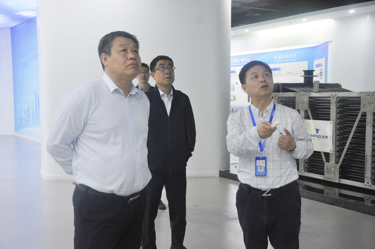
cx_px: 188
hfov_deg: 46.5
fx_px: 437
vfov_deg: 31.8
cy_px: 124
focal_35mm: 42
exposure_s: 1/40
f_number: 6.3
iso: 2500
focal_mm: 28
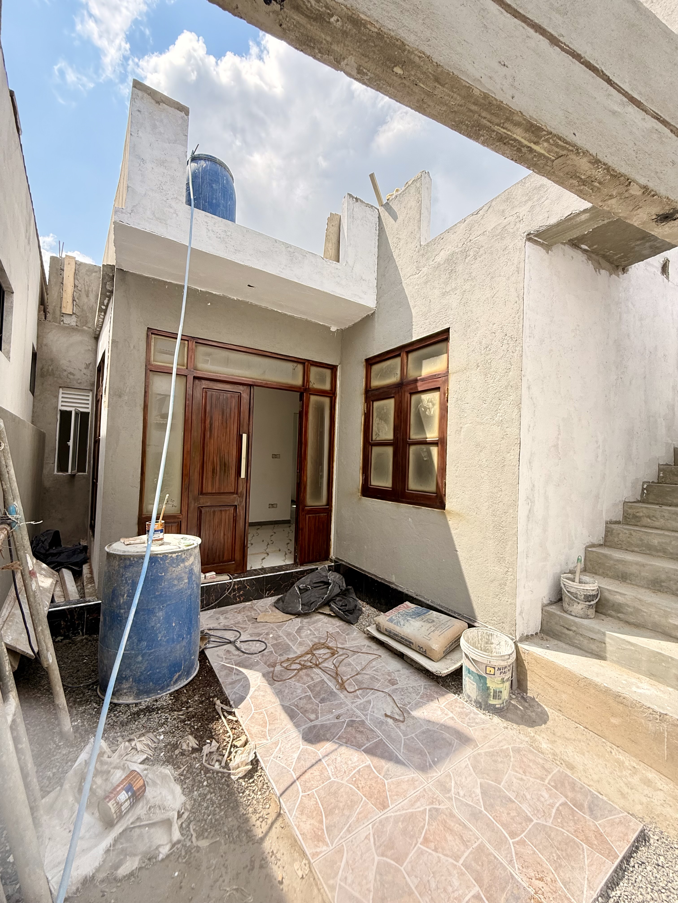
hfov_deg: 85.7
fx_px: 366
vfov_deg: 102.1
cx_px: 339
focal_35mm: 14
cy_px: 452
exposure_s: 1/672
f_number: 2.2
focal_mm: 2.22
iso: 50
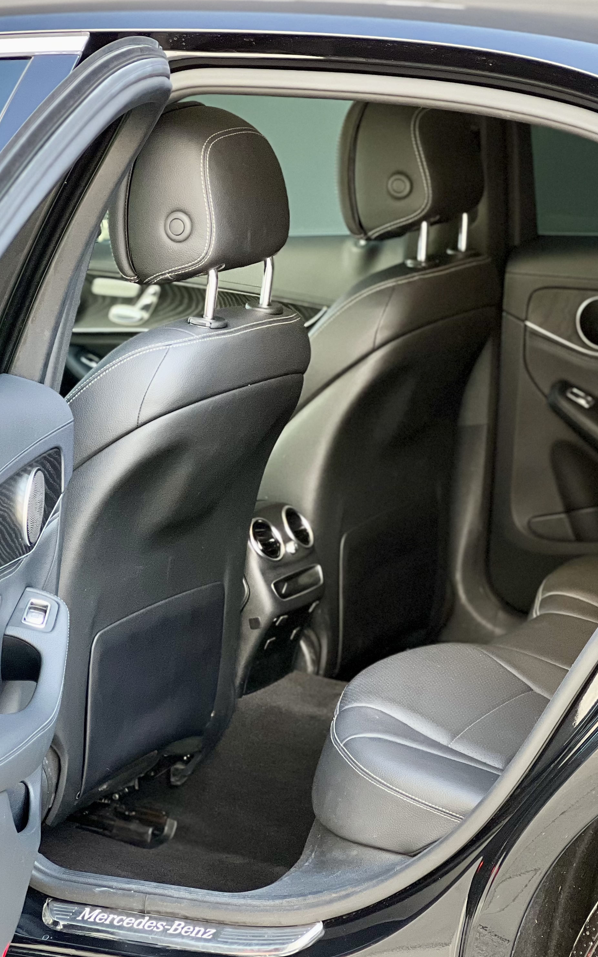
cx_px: 356
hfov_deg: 11.8
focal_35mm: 111
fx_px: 2895
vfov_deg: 18.8
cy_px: 478
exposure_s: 1/88
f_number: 2.8
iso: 250
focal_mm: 9
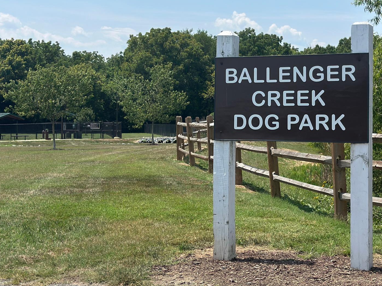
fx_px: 772
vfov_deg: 21.0
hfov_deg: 27.7
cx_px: 240
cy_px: 103
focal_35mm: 70
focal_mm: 6.86
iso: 100
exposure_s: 1/7092
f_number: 1.78
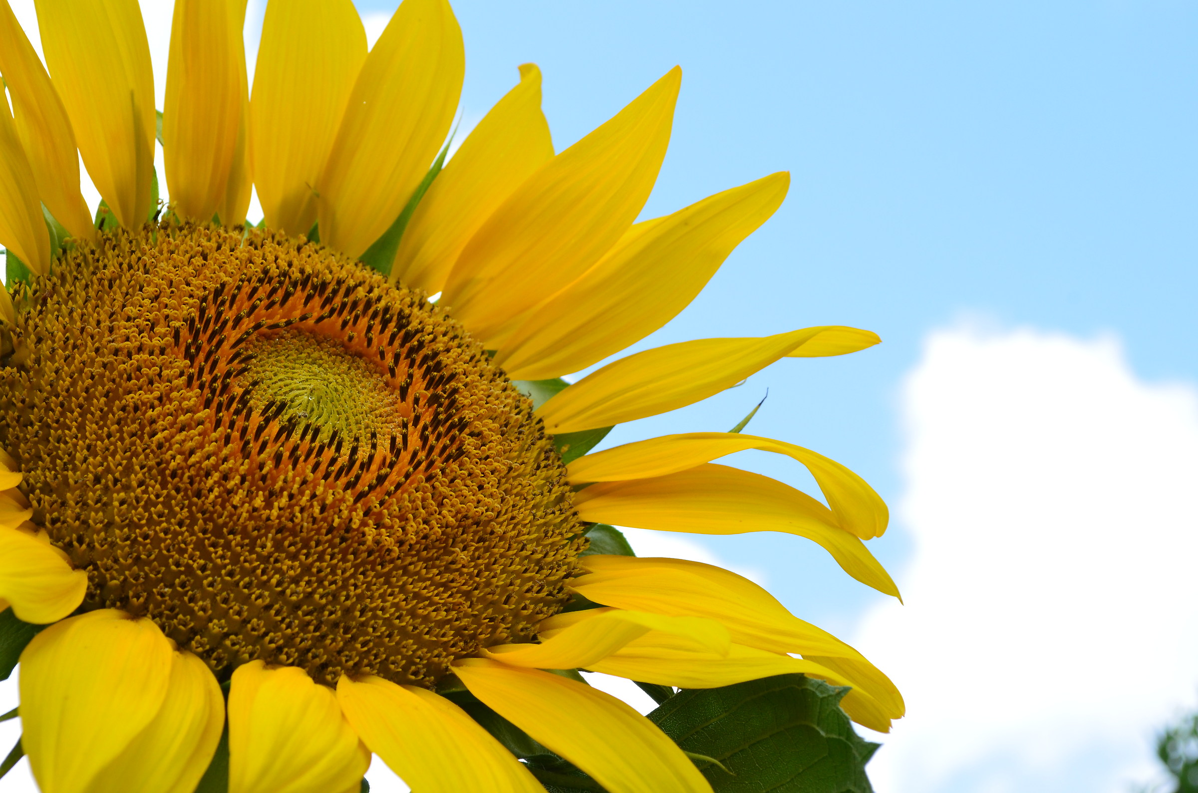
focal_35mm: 78
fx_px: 2590
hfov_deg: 26.0
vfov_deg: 17.4
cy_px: 396
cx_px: 599
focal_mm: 52
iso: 640
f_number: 9
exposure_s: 1/500
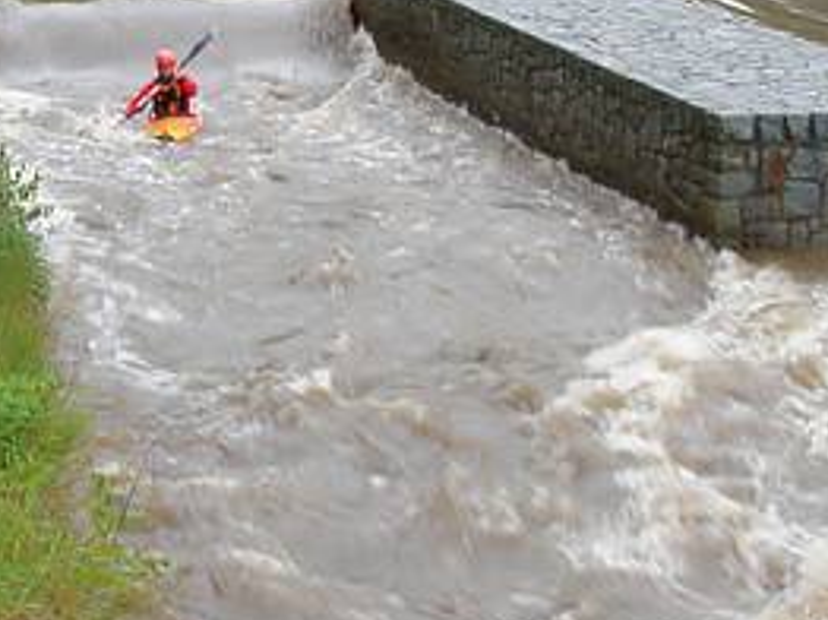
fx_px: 2222
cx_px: 278
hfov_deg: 21.0
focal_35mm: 93
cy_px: 133
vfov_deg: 15.8
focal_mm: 6.7
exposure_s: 1/40
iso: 80
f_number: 3.5
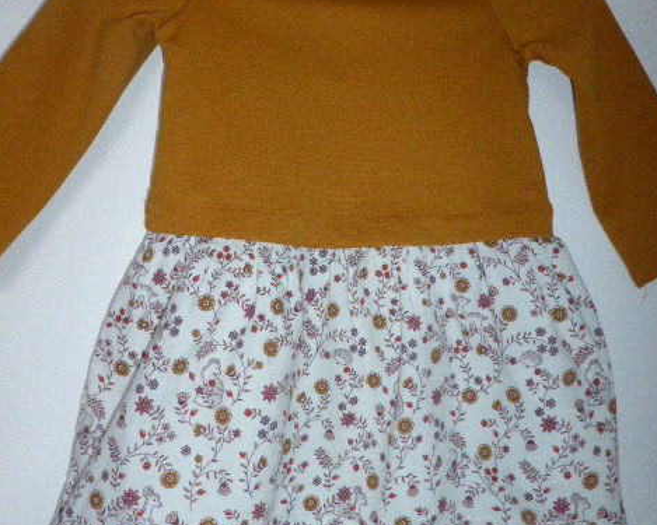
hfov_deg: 55.7
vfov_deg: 45.7
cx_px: 335
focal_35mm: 32
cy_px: 231
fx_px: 622
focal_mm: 4.3
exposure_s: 1/60
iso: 800
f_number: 3.3
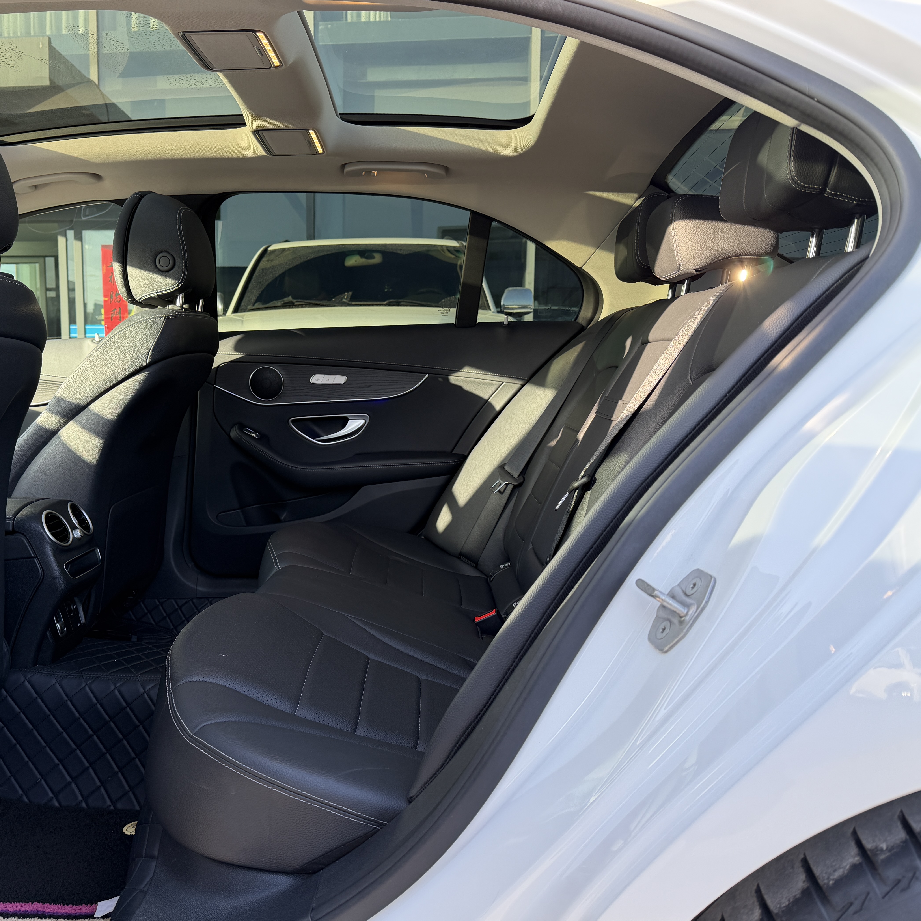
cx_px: 329
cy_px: 455
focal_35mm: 29
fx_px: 873
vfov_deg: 55.6
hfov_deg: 54.8
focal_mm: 6.76
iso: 80
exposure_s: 1/178
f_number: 1.78
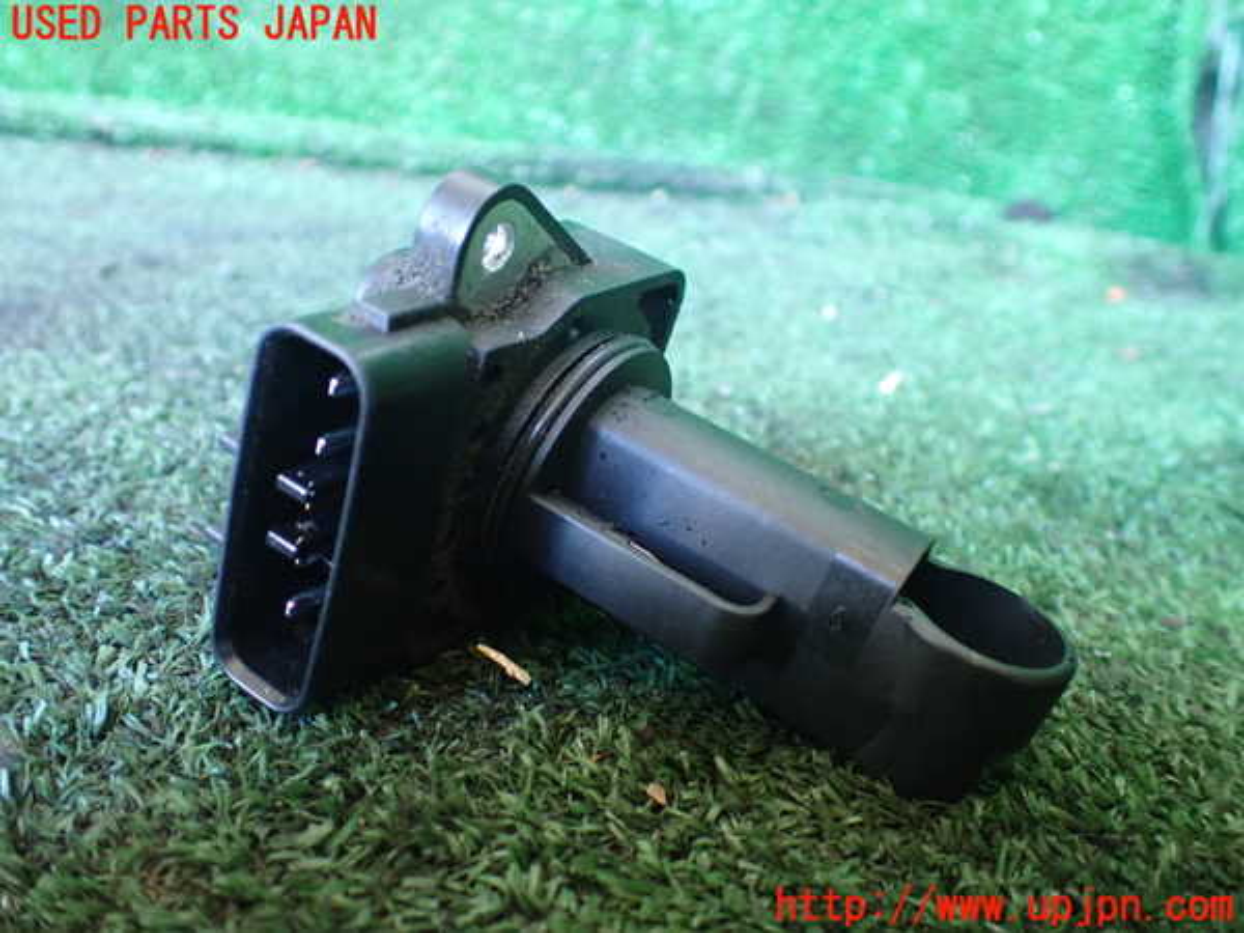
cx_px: 622
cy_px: 466
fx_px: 1078
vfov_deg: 46.8
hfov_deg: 60.0
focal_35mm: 30
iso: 800
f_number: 2.3
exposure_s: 1/30
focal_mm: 5.4
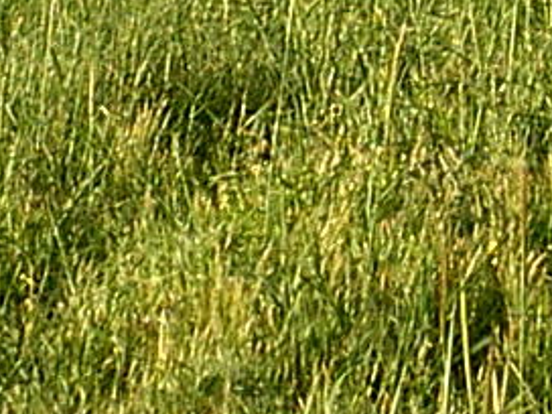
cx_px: -308
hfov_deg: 3.3
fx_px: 9584
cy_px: -231
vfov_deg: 2.5
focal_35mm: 601
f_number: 4.9
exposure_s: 1/125
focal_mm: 16.8
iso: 50
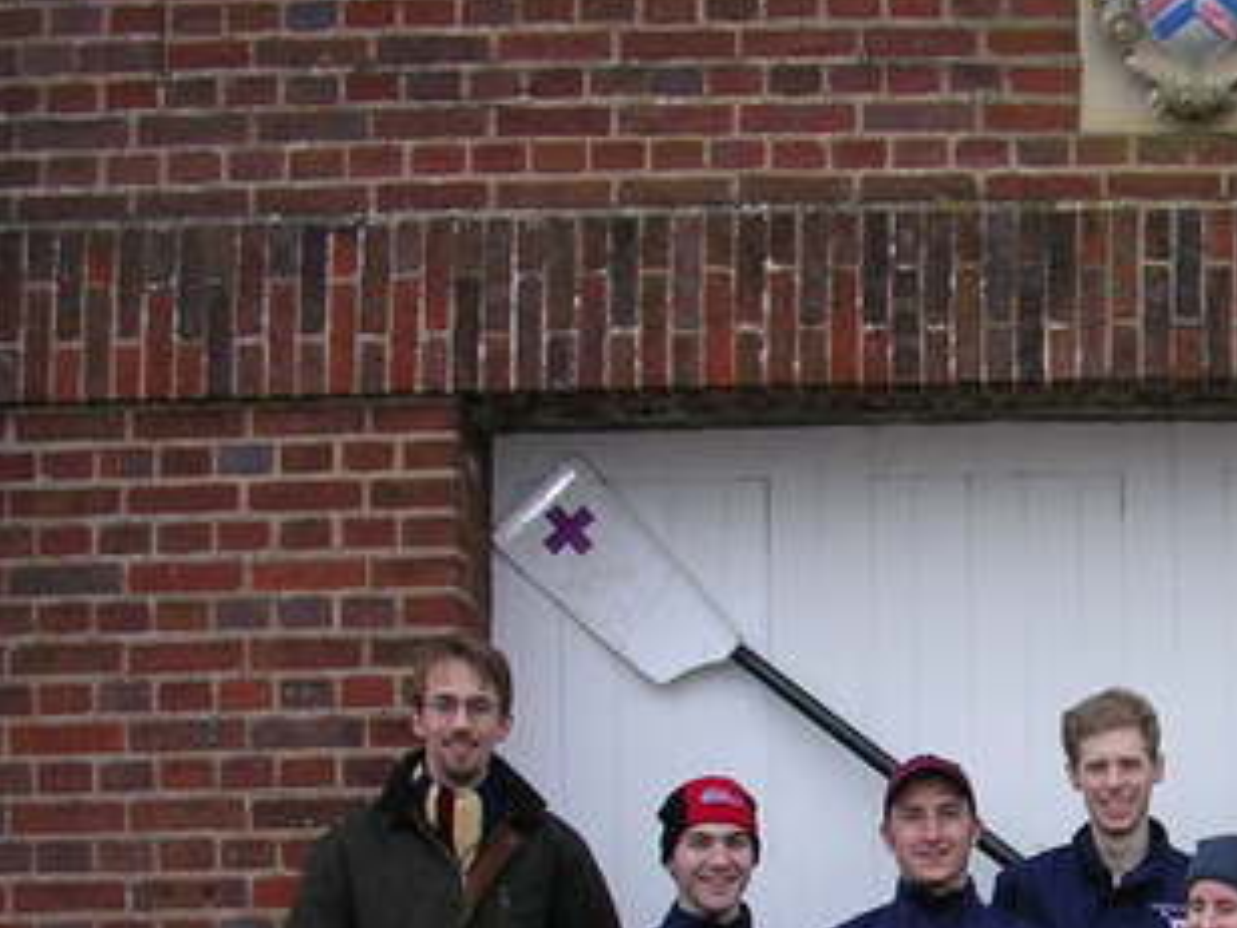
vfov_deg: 18.2
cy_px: 908
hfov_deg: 23.5
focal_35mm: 79
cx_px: 1281
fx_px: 2823
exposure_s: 1/30
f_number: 2.8
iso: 50
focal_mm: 5.8
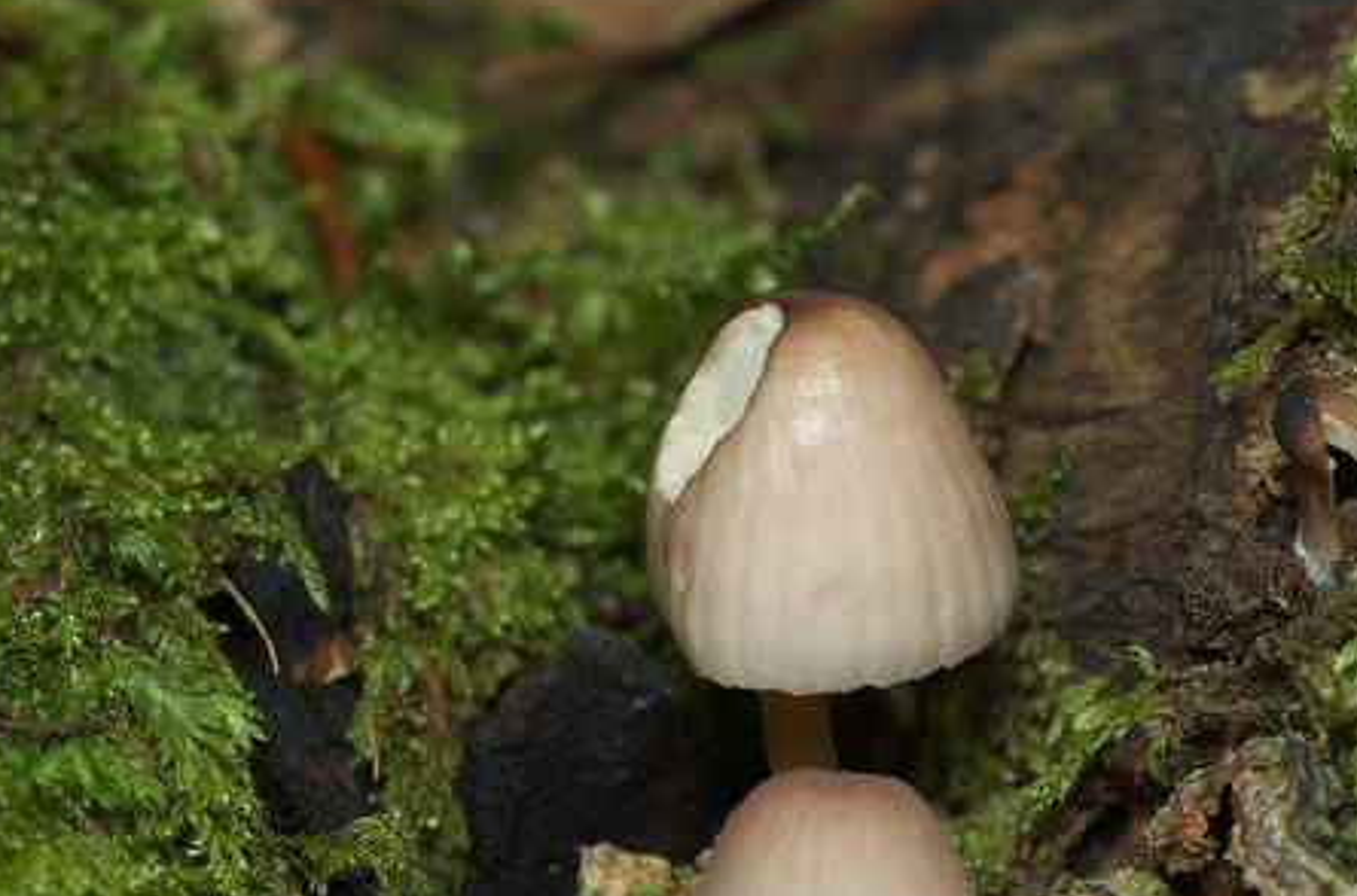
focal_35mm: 182
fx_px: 6841
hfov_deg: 11.3
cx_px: 829
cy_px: 562
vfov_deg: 7.5
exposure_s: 1/180
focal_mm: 90
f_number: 8
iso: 100
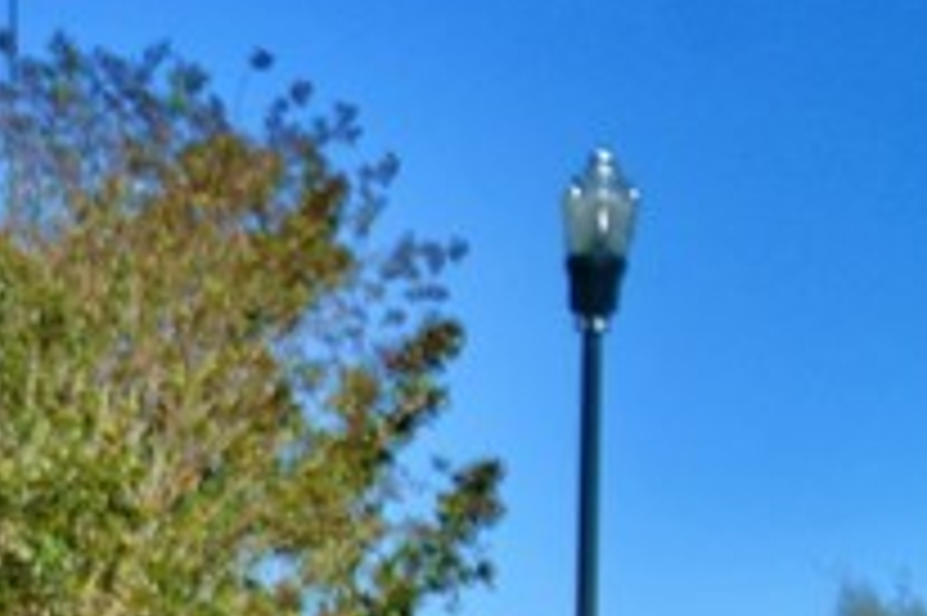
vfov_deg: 8.6
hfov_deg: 11.9
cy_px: 594
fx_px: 4065
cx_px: -819
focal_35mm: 158
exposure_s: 1/1250
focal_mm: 20
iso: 100
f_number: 5.6
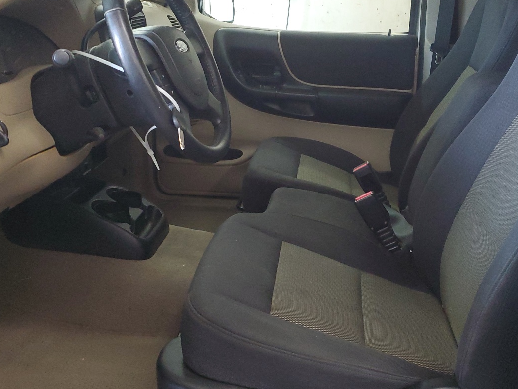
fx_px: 599
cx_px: 299
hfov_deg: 46.6
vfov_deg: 35.9
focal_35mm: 40
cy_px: 181
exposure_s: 1/60.2
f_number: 1.5
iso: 260
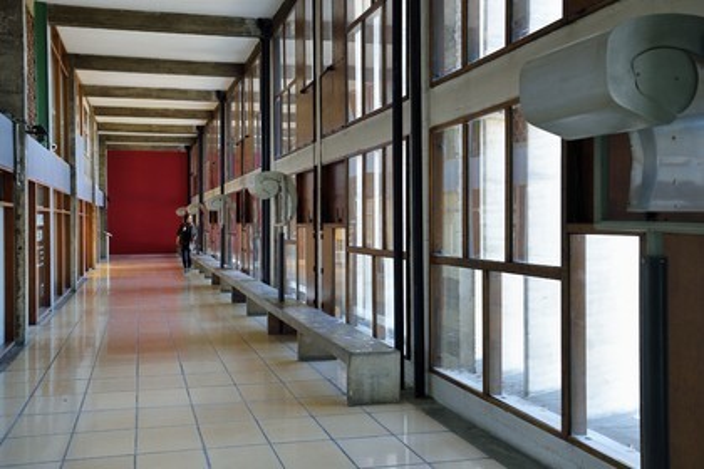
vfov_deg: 31.9
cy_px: 234
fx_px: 821
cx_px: 352
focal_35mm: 42
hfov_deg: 46.4
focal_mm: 42
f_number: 5.6
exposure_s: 1/50
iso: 640
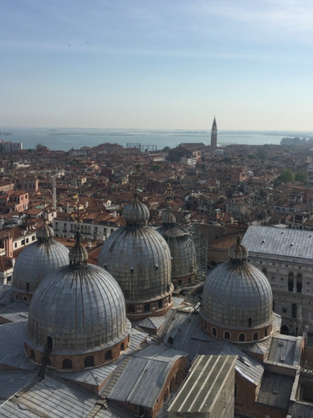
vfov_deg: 51.1
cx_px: 166
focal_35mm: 36
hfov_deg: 39.6
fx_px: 434
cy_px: 173
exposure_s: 1/3300
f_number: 2.2
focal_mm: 4.15
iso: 32
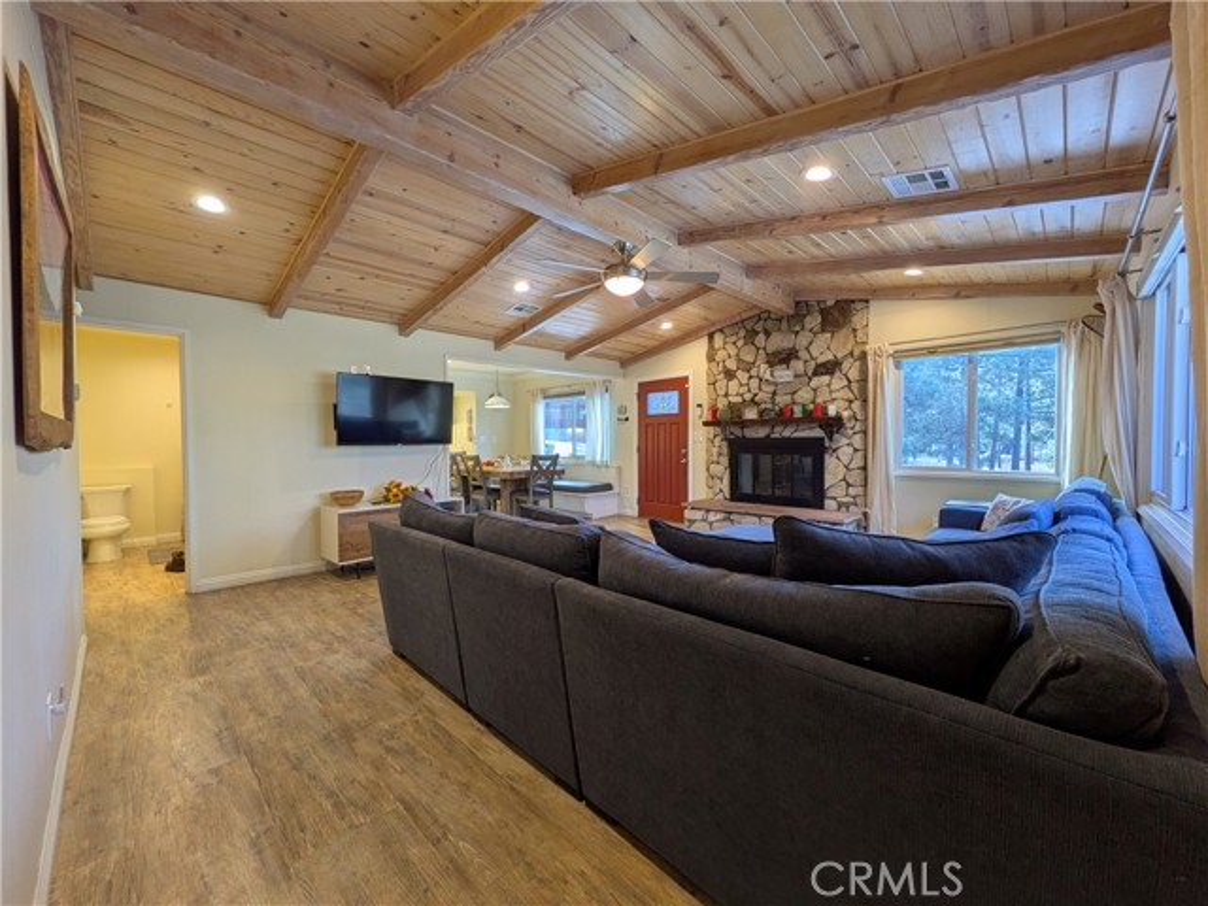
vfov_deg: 85.7
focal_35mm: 14
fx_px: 489
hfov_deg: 102.1
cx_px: 604
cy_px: 453
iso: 48
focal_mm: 1.83
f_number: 2.2
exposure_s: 1/24
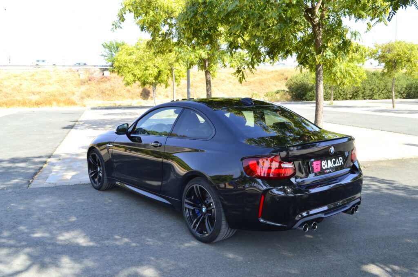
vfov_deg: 39.8
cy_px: 138
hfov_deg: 57.3
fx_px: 382
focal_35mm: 33
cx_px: 209
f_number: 11
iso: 200
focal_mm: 22
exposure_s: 1/100
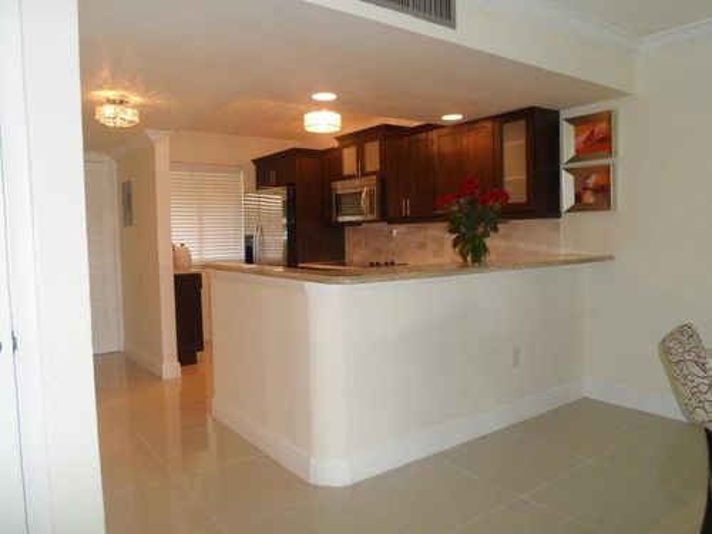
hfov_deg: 69.4
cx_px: 356
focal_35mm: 25
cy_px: 267
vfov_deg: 54.9
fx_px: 514
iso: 120
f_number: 2.5
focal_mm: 4.5
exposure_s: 1/30
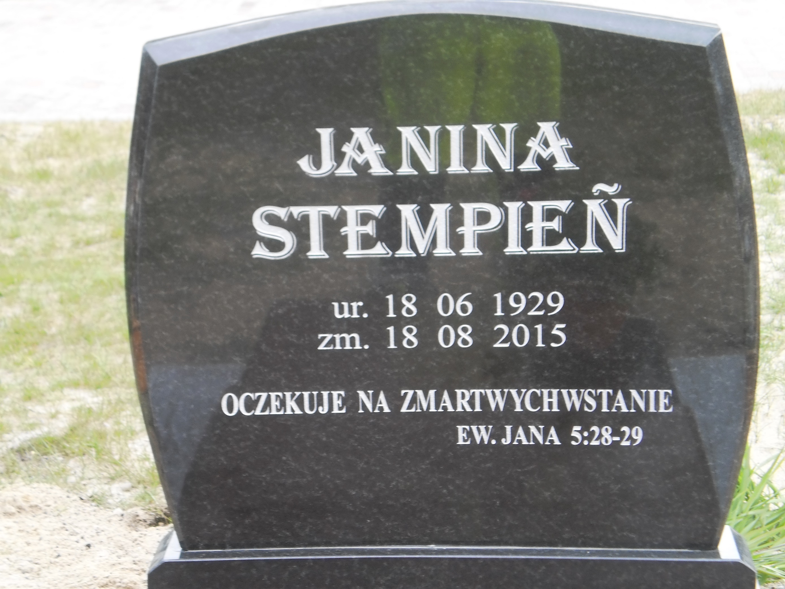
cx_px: 392
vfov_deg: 18.0
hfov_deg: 23.8
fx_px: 1860
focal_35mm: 82
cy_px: 294
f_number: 5.1
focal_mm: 14.3
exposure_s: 1/30
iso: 125
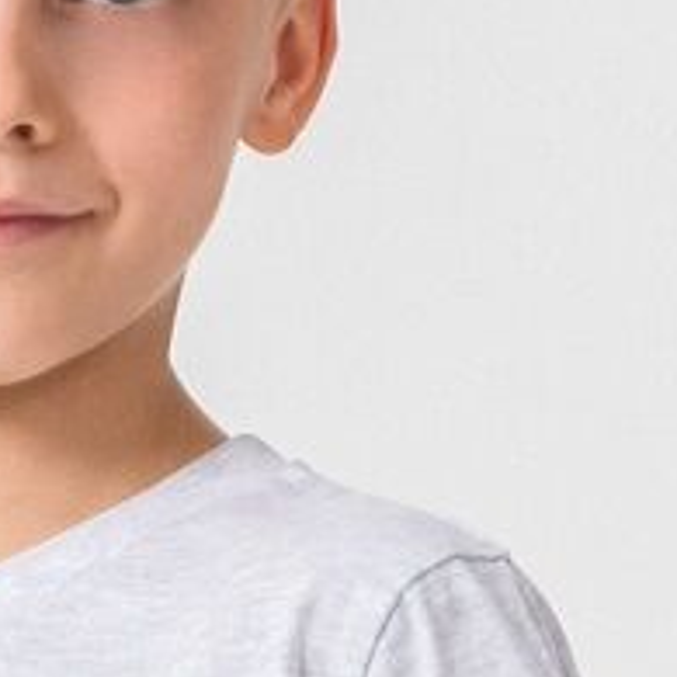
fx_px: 20534
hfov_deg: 1.9
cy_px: 1955
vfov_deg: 1.9
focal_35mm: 928
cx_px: 38
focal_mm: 79
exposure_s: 1/160
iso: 160
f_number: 7.1
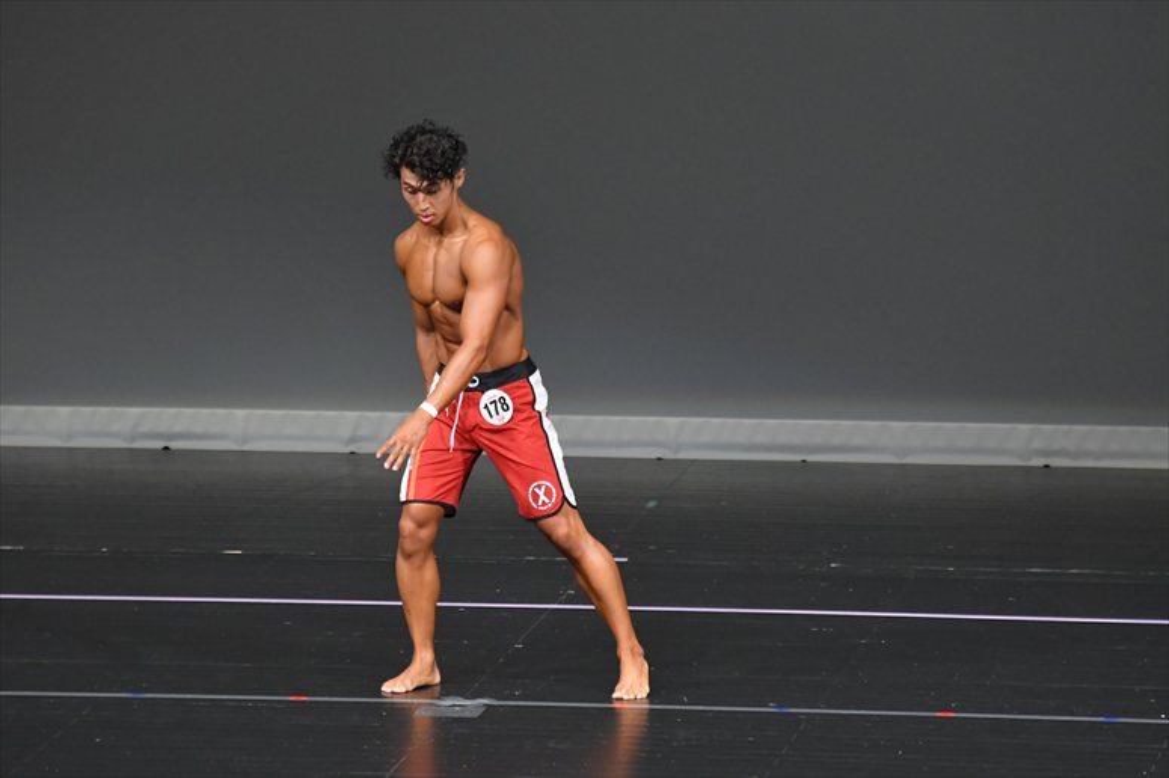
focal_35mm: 315
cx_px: 584
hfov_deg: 6.5
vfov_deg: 4.4
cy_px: 389
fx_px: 10224
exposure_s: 1/400
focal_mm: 210
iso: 4000
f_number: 5.6
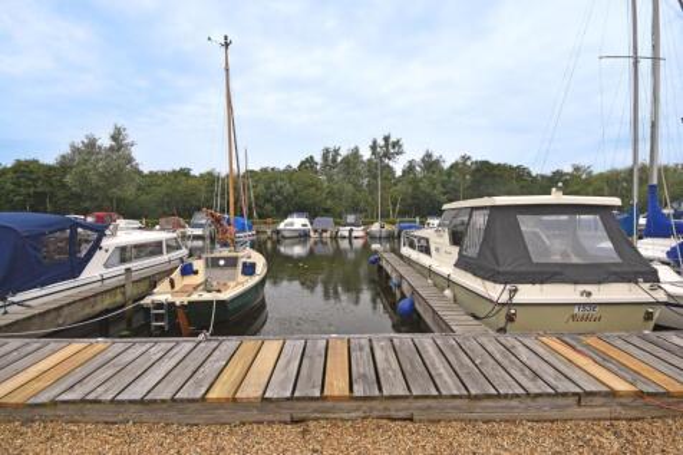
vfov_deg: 77.3
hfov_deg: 100.4
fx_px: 284
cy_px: 228
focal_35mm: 15
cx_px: 342
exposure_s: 1/200
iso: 100
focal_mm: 10
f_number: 9
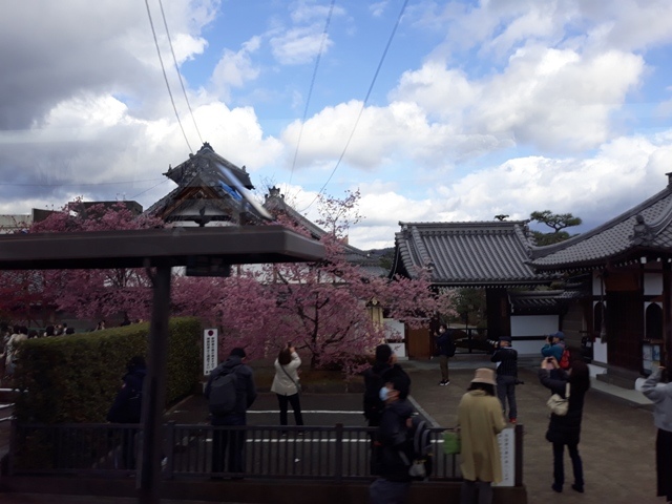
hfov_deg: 65.3
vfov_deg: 51.4
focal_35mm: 27
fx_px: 524
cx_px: 336
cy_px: 252
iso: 40
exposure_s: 1/221
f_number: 1.7
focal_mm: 3.71
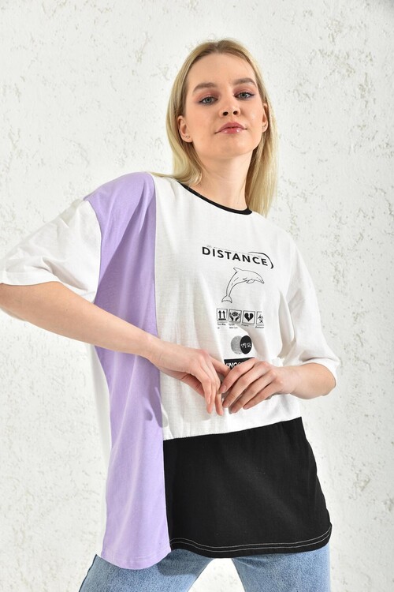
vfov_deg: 42.7
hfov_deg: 29.2
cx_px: 197
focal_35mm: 46
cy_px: 296
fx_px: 755
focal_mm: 46
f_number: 7.1
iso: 100
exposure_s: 1/160
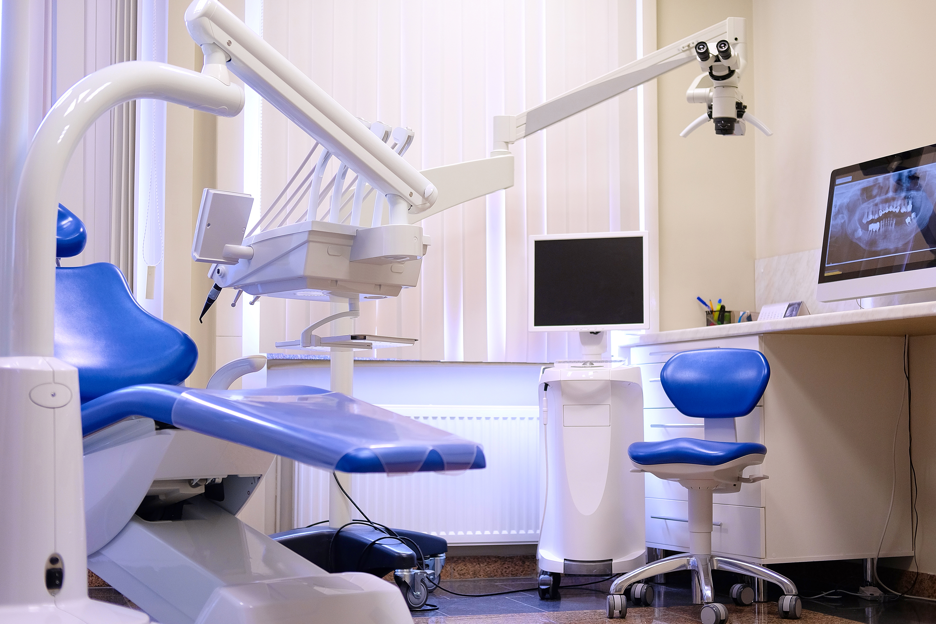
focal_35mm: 53
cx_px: 468
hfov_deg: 37.5
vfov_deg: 25.5
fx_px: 1378
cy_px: 312
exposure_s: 1/125
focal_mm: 35
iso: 400
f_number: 2
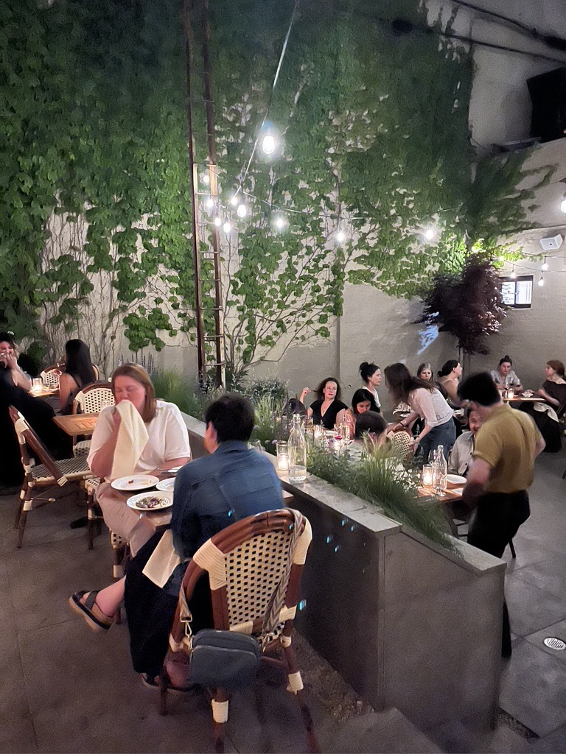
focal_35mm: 26
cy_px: 377
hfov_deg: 53.1
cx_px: 283
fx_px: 567
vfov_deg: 67.3
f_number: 1.6
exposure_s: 1/15
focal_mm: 5.1
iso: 2000
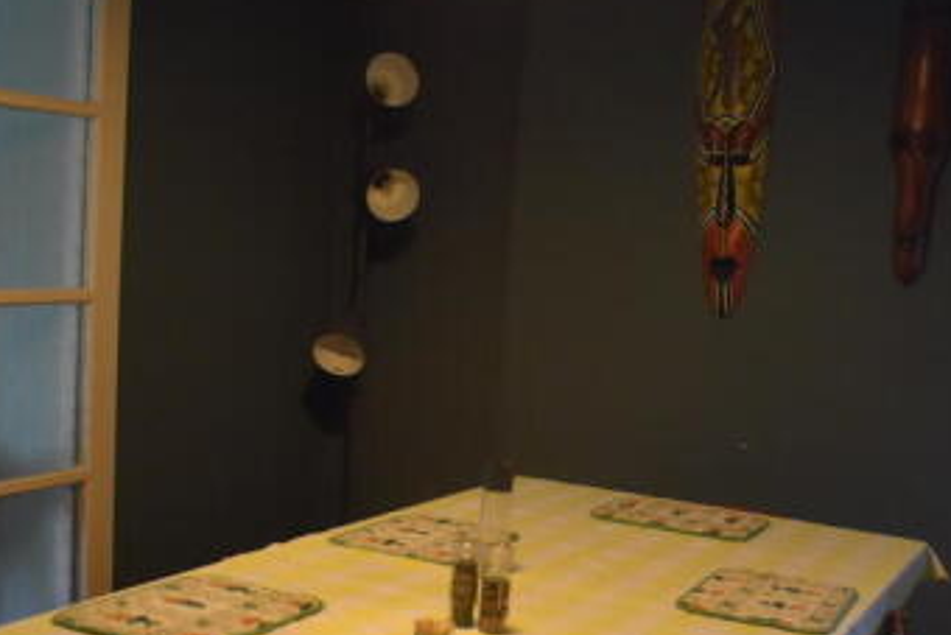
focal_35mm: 52
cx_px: 498
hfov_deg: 38.2
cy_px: 460
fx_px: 1374
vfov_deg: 25.8
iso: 1800
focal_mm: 18
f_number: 3.5
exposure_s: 1/125
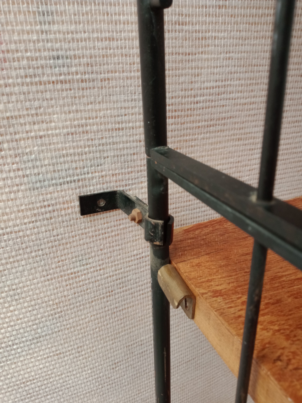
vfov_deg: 65.3
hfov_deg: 51.4
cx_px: 151
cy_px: 202
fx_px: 314
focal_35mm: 27
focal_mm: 3.54
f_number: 2
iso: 299
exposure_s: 1/33.3
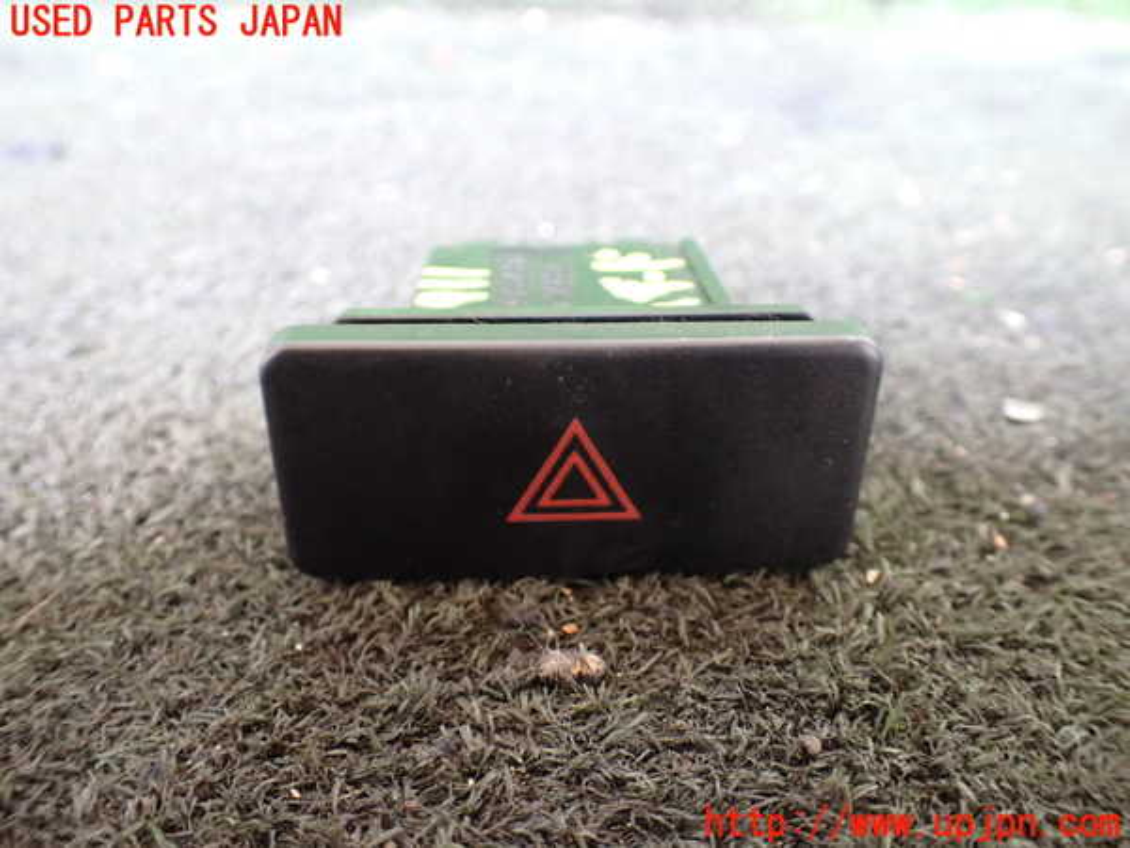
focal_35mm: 30
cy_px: 424
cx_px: 565
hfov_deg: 60.0
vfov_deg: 46.8
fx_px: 979
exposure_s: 1/40
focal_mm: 5.4
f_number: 2.3
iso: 800
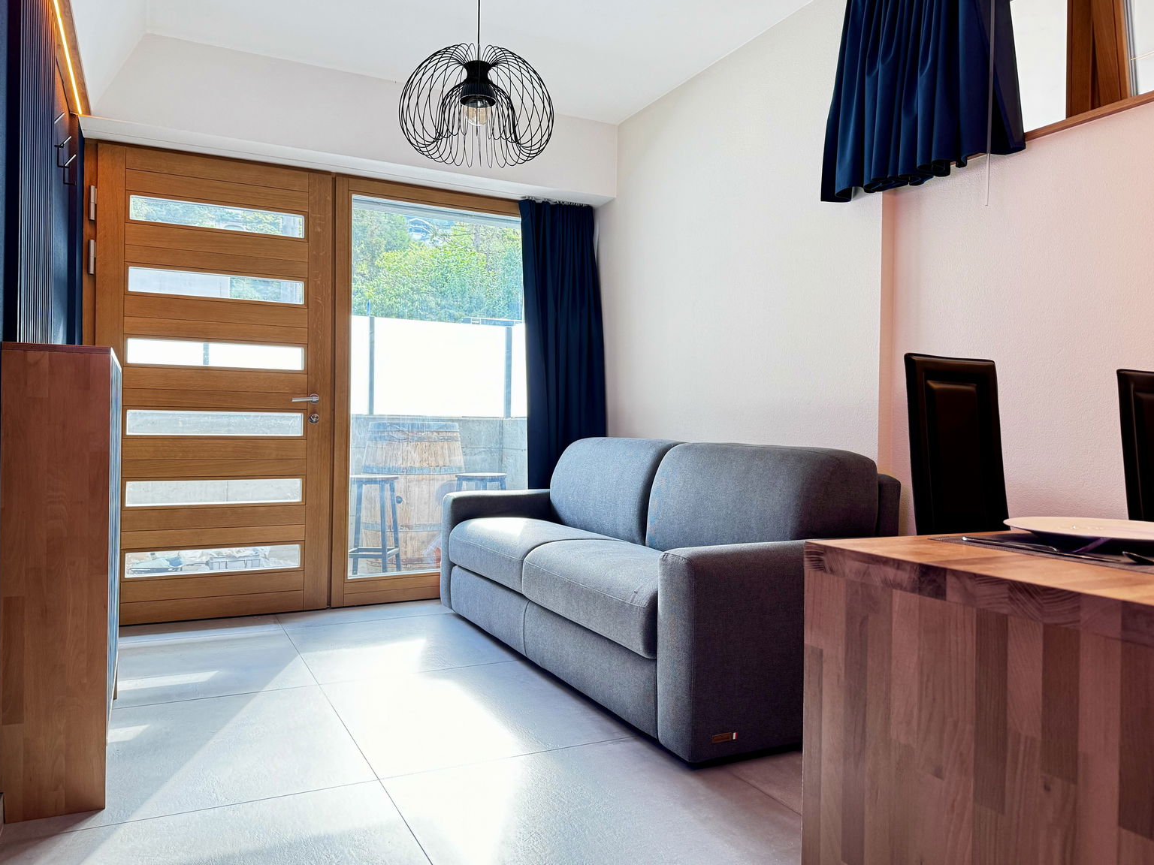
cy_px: 426
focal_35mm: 25
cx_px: 559
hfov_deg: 69.4
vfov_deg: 54.9
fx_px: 833
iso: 160
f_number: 1.78
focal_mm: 6.76
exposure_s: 1/50
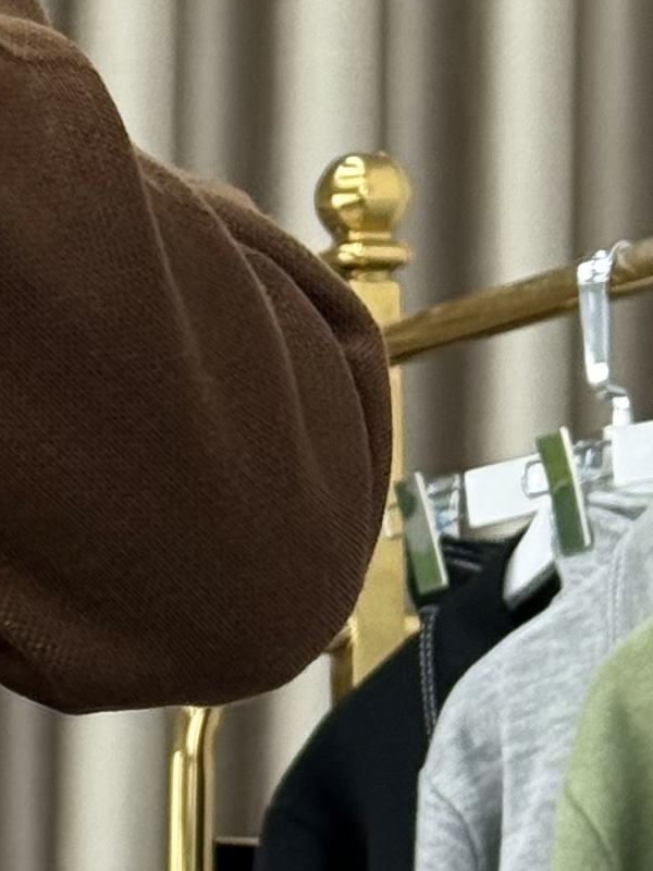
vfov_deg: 8.5
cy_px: 775
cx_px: -824
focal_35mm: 231
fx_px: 5810
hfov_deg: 6.2
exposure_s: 1/250
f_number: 1.78
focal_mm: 6.76
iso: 100
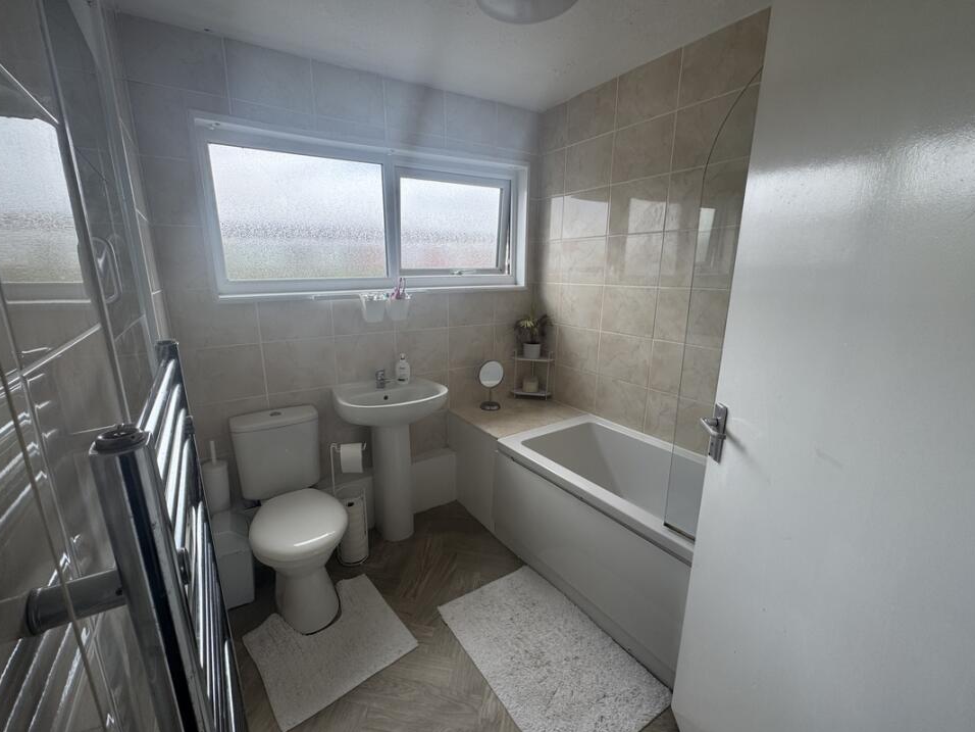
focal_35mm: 15
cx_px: 465
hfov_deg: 98.1
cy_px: 376
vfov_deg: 81.7
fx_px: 422
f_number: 2.2
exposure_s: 1/167
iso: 40
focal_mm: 2.22
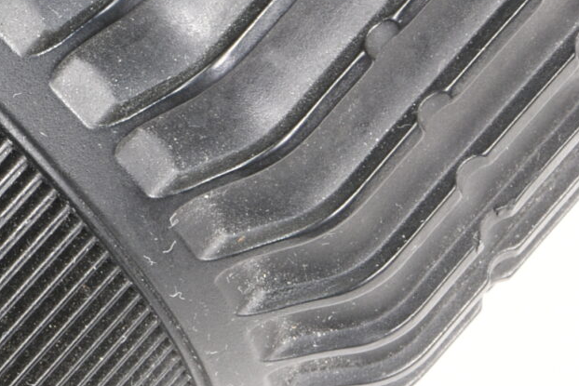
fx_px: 10425
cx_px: -497
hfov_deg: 3.2
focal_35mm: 648
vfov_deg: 2.1
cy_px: 215
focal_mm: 105
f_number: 20
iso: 400
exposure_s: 1/5
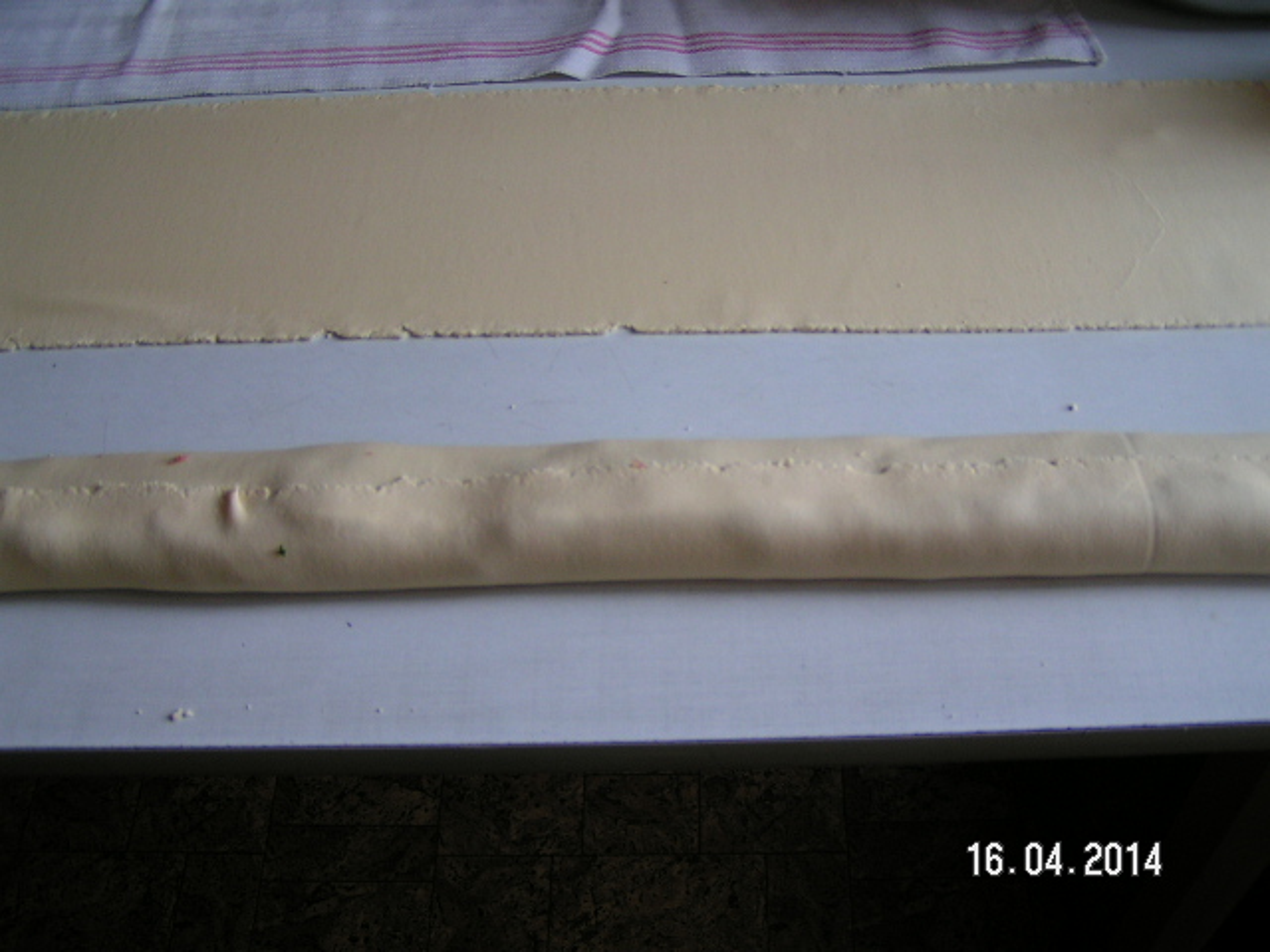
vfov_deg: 37.7
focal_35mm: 38
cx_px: 635
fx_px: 1394
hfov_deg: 49.0
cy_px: 476
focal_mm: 5.8
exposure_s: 1/40
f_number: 2.8
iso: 50
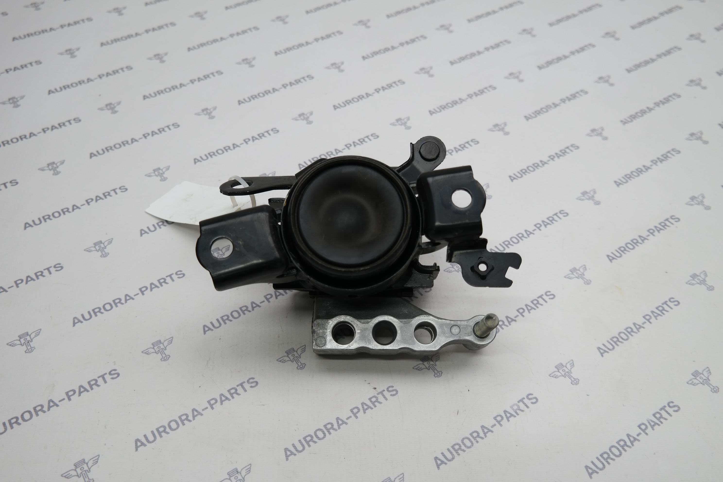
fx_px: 663
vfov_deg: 40.0
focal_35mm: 33
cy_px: 241
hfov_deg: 57.2
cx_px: 362
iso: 100
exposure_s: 1/80
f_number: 4
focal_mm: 22
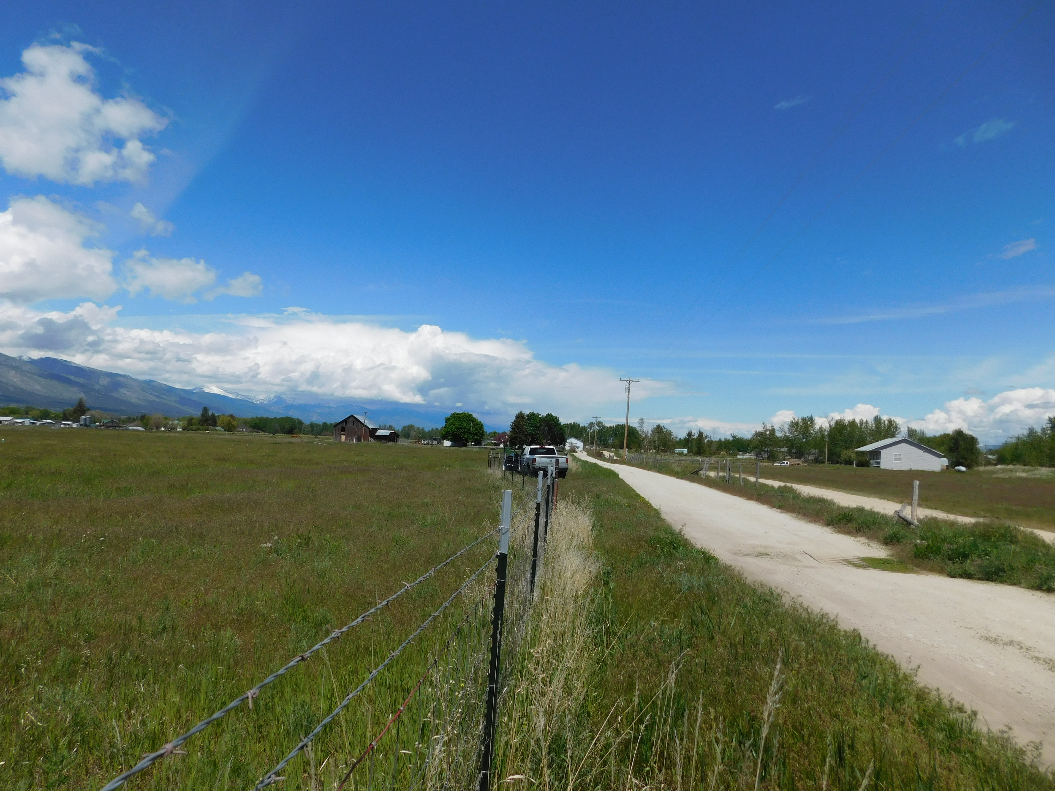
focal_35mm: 23
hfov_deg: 73.9
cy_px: 396
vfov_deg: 58.9
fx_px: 701
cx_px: 528
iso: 125
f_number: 6
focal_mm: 4
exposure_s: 1/800
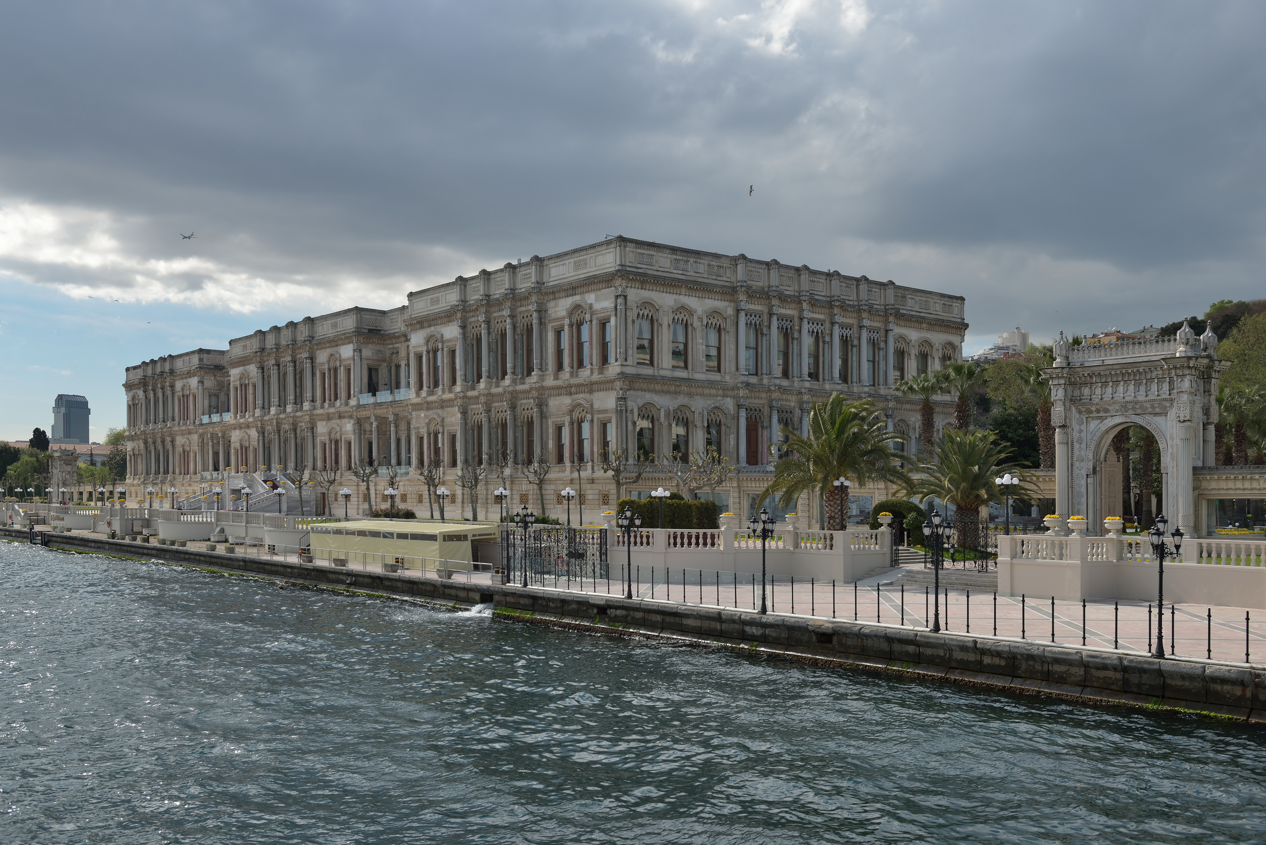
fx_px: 1196
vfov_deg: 38.9
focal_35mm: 34
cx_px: 633
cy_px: 422
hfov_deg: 55.8
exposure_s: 1/800
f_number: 6.3
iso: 200
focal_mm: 34
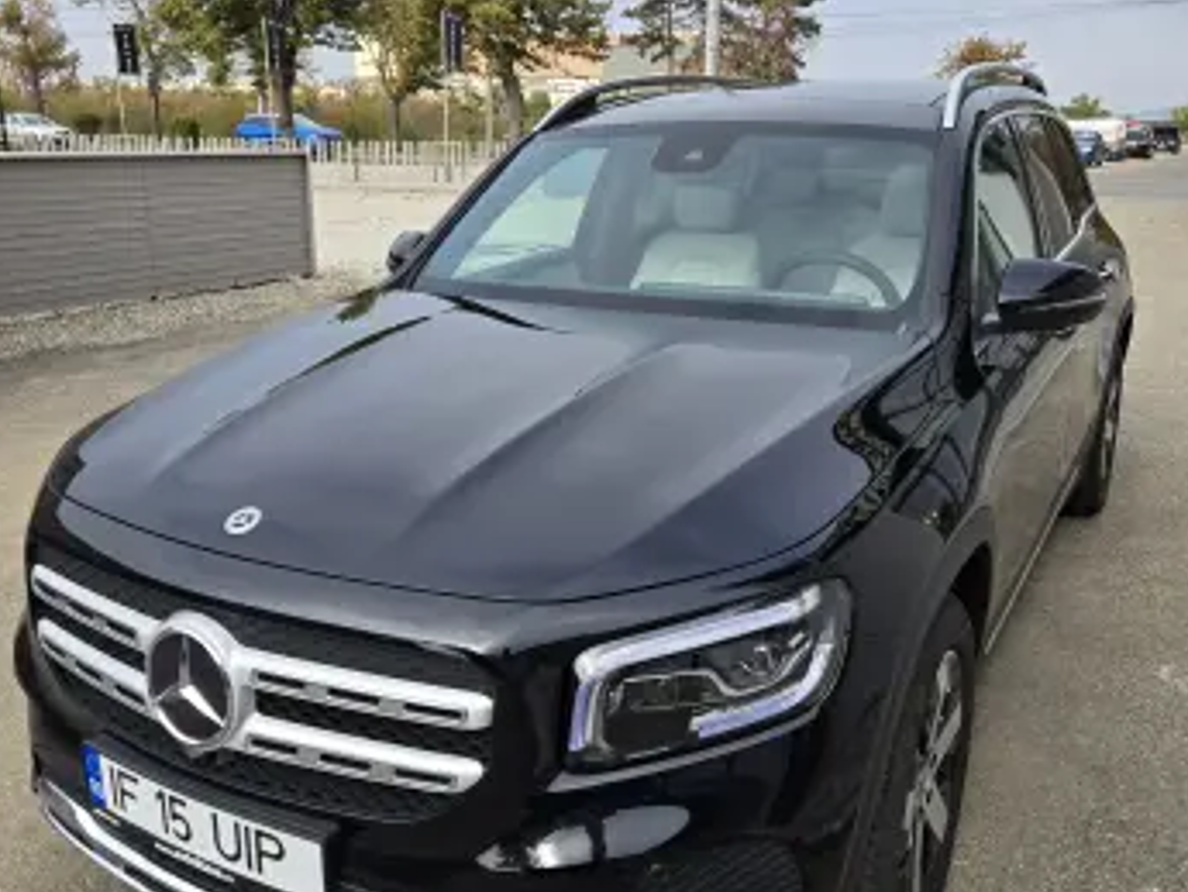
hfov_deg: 71.6
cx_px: 575
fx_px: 824
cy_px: 461
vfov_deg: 56.8
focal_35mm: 24
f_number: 1.8
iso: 80
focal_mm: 5.4
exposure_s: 1/2308
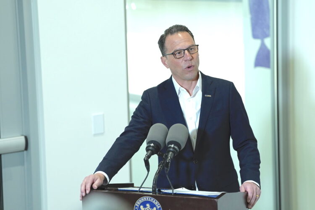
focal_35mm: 115
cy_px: 105
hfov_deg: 17.8
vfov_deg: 11.9
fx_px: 1006
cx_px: 158
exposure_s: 1/400
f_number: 2.8
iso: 1000
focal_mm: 115
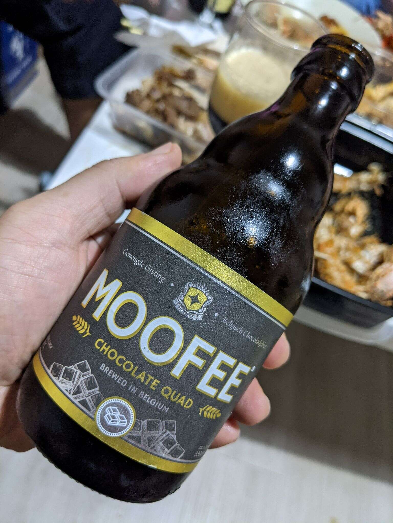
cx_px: 196
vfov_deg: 65.3
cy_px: 262
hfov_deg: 51.4
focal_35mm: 27
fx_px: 409
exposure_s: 1/23.8
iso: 174
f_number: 1.73
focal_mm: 4.38
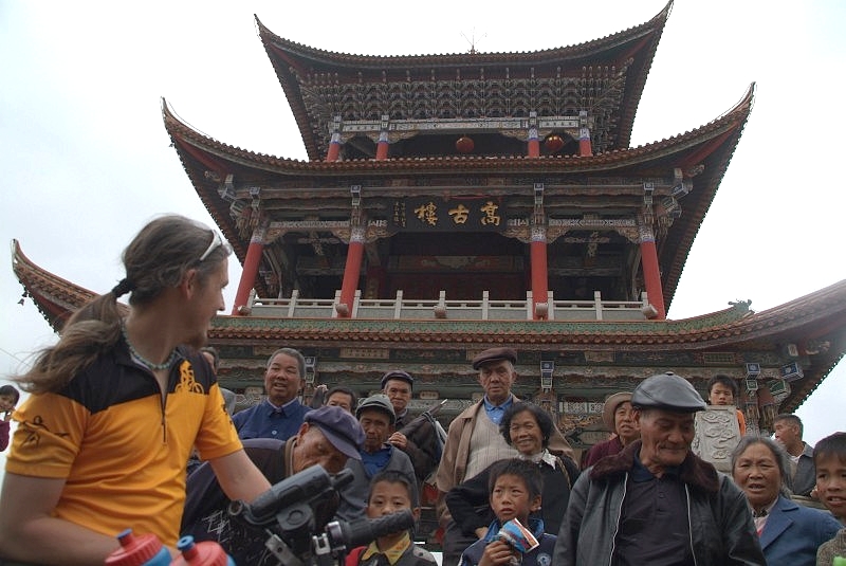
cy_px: 283
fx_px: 635
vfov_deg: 48.0
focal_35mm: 27
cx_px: 423
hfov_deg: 67.3
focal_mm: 18
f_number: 8
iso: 200
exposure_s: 1/250
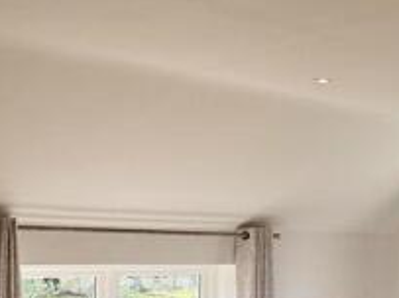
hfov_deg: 24.5
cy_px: 238
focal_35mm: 69
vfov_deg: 21.0
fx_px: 795
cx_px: 524
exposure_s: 1/266
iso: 100
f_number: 1.78
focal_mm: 6.76
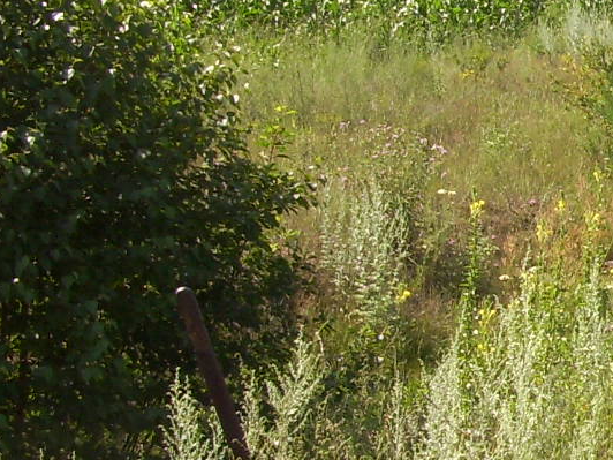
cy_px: 285
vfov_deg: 11.3
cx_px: 1099
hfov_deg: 13.5
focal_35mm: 131
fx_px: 2320
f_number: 5.6
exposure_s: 1/160
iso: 80
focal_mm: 5.7
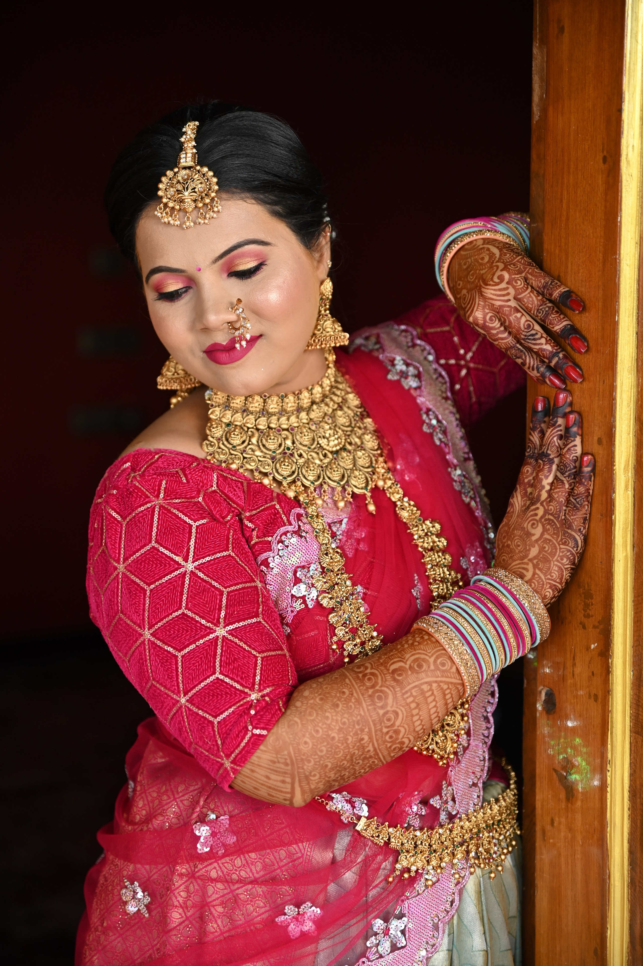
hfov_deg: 20.0
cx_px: 322
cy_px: 483
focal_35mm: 68
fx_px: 1824
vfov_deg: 29.7
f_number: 2.8
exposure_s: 1/200
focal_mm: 68
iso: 160
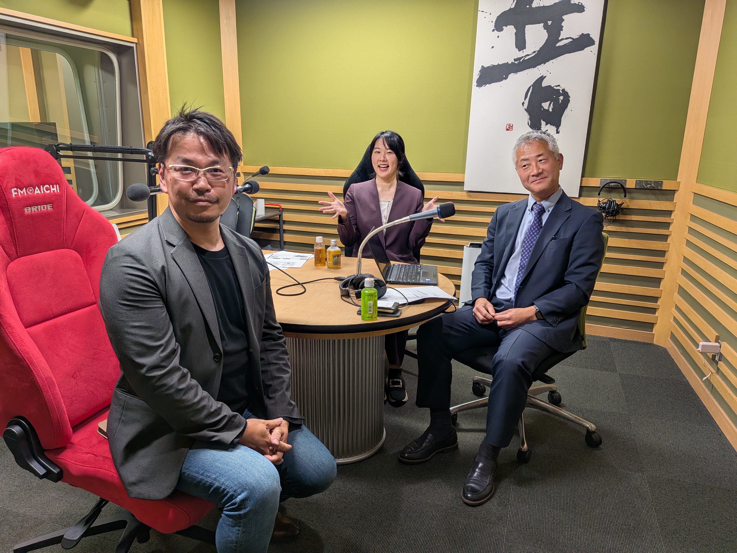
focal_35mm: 24
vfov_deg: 56.8
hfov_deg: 71.6
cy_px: 276
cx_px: 368
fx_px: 511
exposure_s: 1/60
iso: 121
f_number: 1.7
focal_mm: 4.53
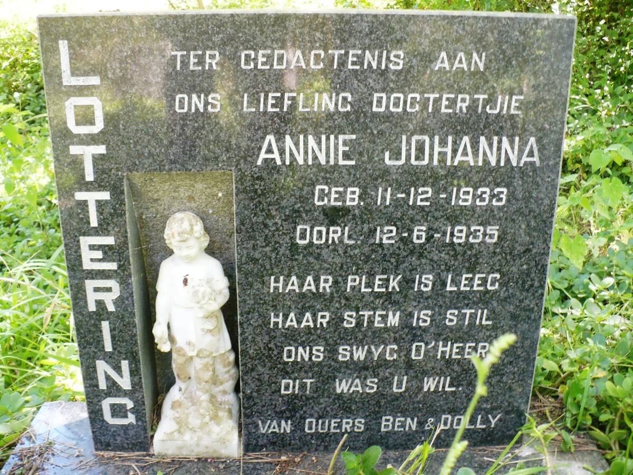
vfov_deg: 38.7
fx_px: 677
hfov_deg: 50.1
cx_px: 316
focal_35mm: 37
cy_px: 238
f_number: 2.8
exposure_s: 1/30
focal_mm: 6.1
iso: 160
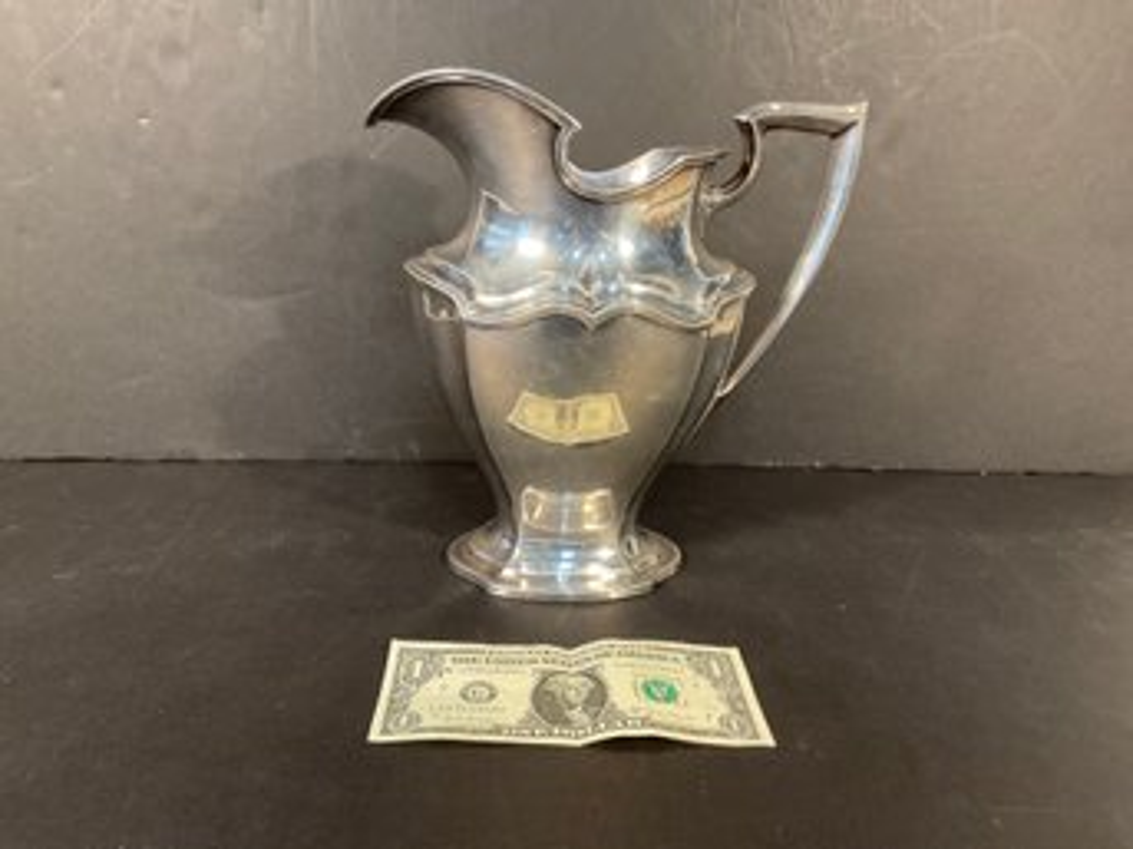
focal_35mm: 29
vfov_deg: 48.2
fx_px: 949
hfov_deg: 61.7
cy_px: 424
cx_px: 566
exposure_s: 1/60
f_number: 1.8
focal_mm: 3
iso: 100
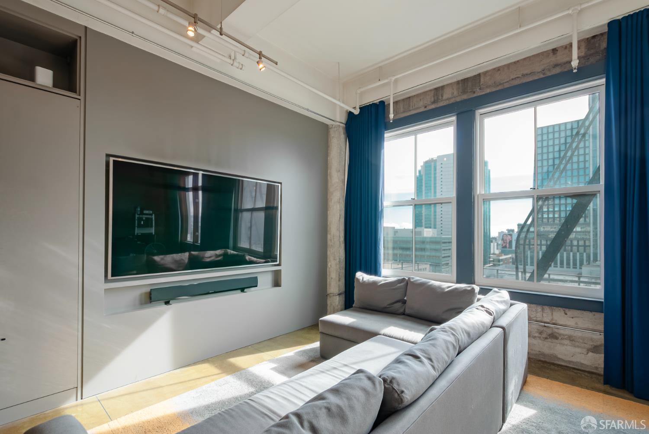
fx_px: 271
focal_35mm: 15
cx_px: 324
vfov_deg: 77.5
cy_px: 217
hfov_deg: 100.3
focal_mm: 10
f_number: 5.6
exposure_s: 1/250
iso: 400
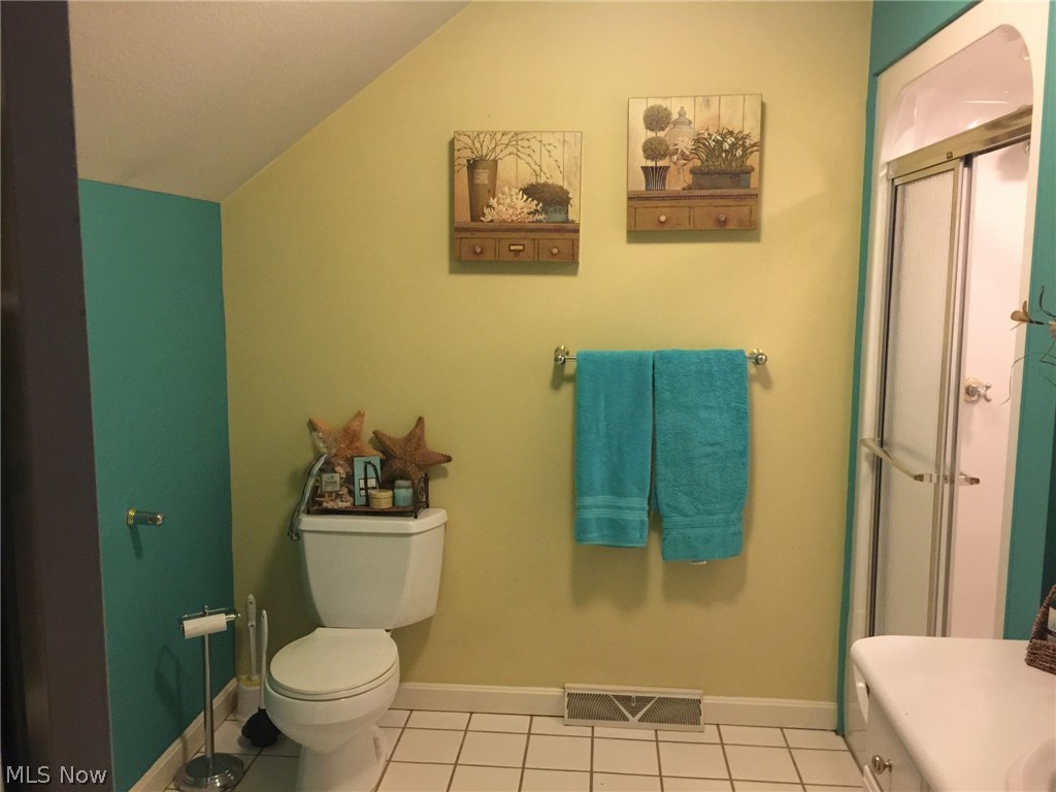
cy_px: 396
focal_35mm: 29
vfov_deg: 48.2
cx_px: 528
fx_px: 885
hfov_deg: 61.7
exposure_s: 1/10
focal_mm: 4.15
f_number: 2.2
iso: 125
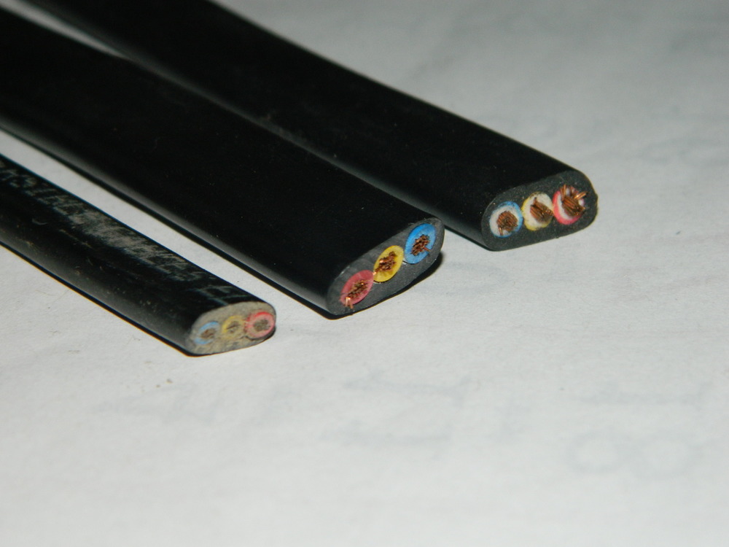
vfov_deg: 11.5
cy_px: 274
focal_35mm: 129
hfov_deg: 15.3
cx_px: 364
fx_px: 2717
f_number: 13.4
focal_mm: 23.2
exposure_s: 1/60
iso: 200
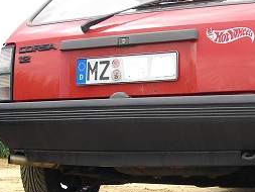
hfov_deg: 21.7
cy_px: 135
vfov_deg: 16.4
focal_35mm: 90
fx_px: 663
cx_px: 166
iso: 100
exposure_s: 1/320
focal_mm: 8.8
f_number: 3.6
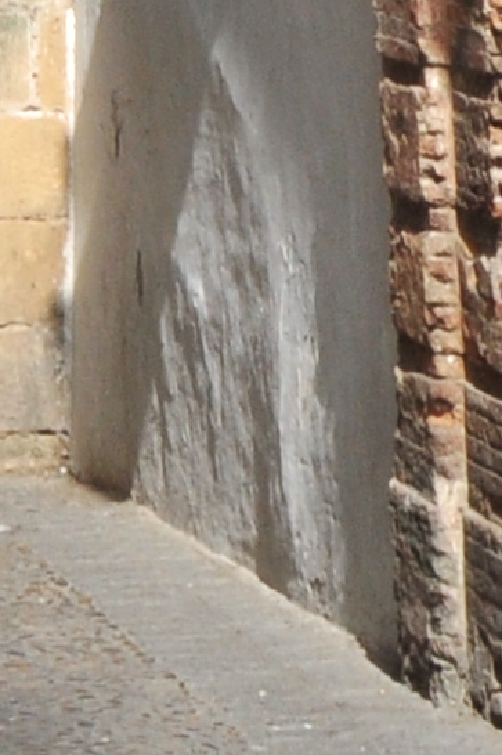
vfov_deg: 6.6
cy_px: -1912
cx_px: -318
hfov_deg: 5.0
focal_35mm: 271
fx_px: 5677
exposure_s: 1/200
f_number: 18
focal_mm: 23
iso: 250
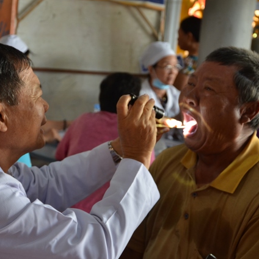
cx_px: 85
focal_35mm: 78
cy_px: 129
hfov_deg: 22.1
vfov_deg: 22.2
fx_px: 660
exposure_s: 1/60
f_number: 4.5
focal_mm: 40
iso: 640
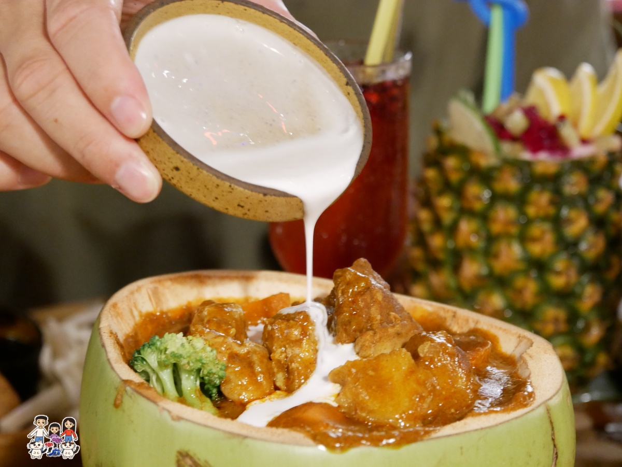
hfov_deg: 21.3
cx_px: 311
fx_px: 1654
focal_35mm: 92
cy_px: 234
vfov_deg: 16.1
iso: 3200
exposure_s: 1/8
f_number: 4.9
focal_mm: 46
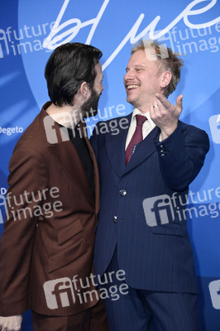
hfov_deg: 13.7
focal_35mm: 100
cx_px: 110
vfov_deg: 20.4
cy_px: 166
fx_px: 918
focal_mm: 100
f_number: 5.6
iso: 1250
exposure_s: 1/250
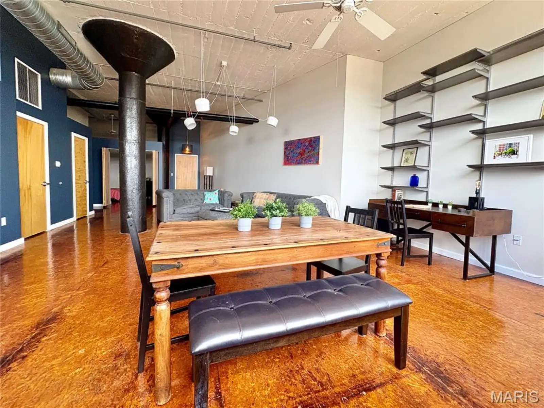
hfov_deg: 102.1
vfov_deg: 85.7
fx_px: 220
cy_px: 204
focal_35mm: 14
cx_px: 272
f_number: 2.2
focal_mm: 2.22
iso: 100
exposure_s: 1/120
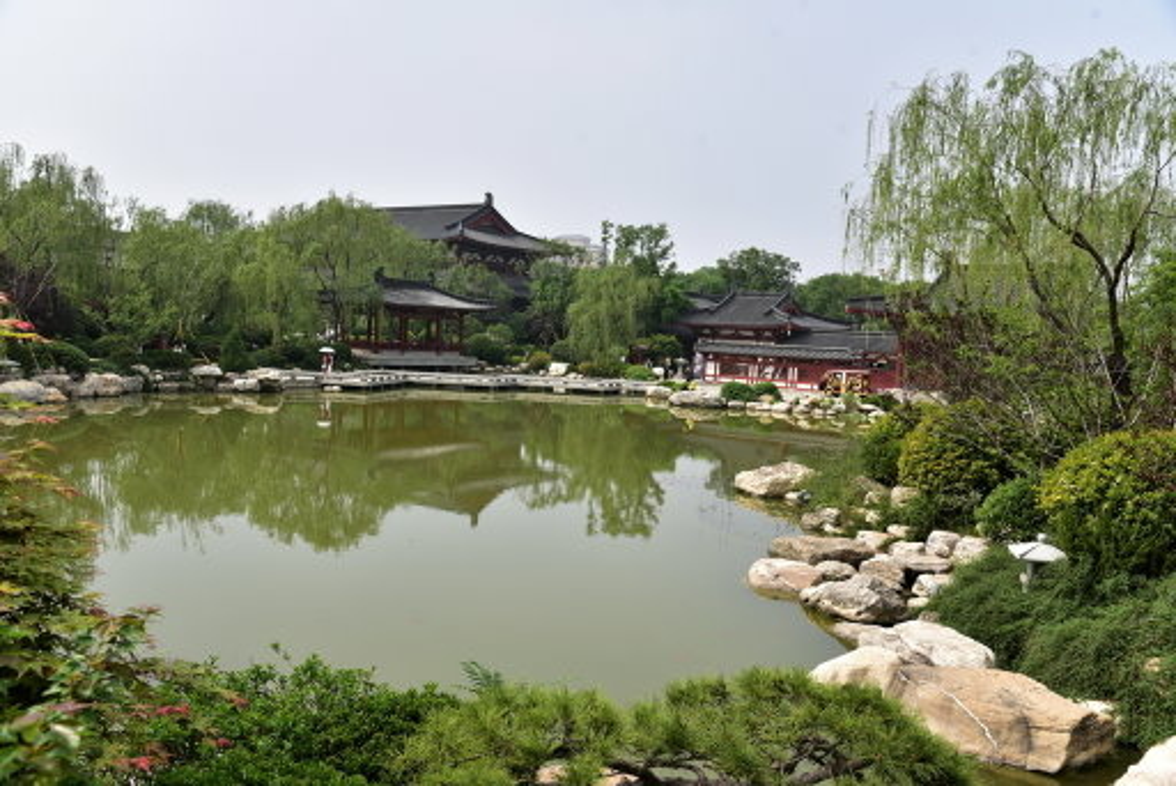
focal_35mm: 32
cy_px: 393
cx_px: 588
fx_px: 1046
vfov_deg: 41.2
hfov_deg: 58.7
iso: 100
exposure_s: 1/250
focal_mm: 32
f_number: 7.1
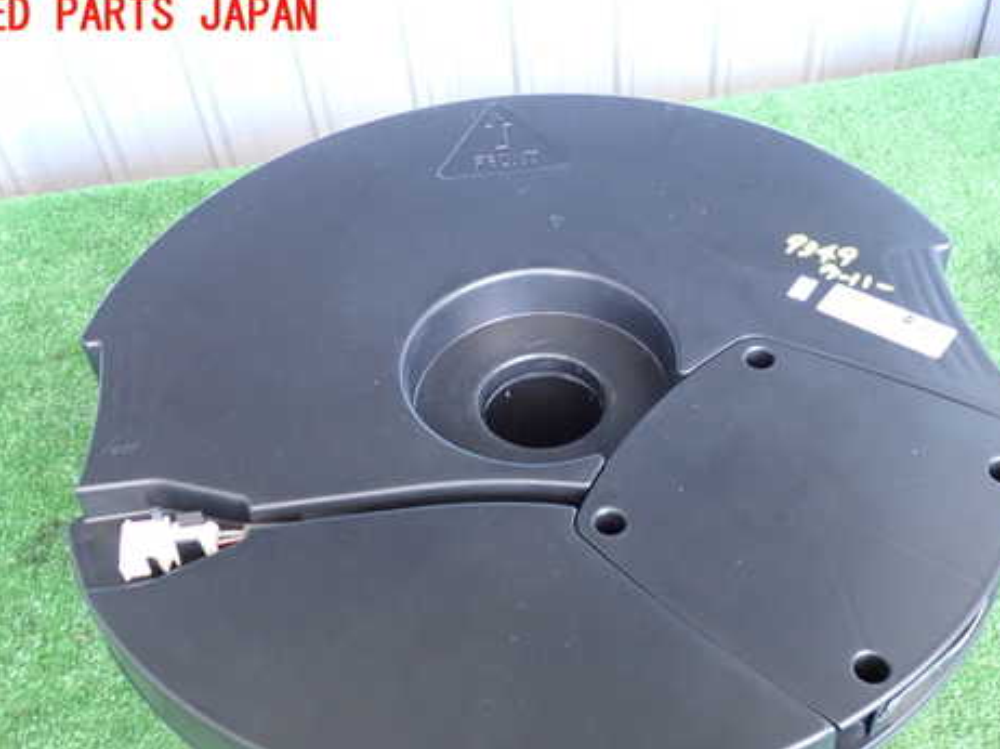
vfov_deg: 36.5
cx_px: 574
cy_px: 476
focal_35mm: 39
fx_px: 1126
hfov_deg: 47.7
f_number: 2.3
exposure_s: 1/20
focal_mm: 5.4
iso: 800
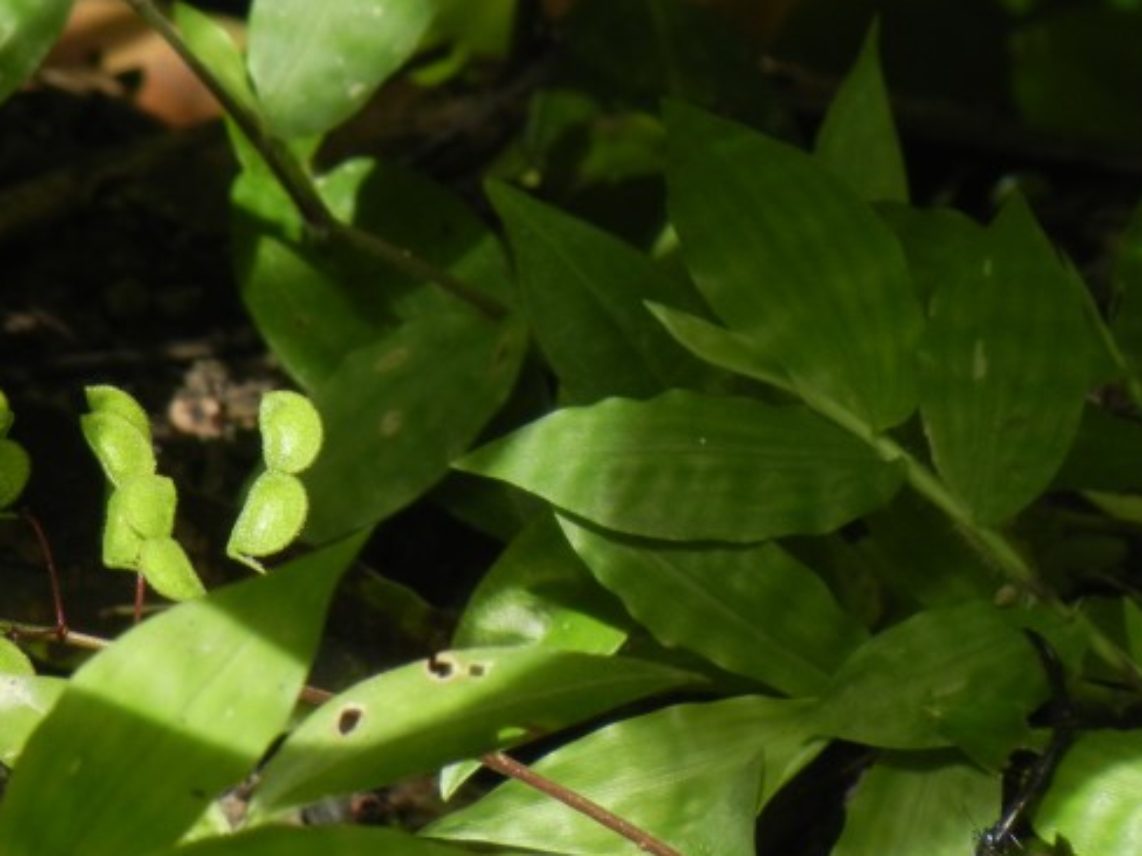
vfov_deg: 2.4
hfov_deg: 3.2
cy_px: 278
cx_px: 800
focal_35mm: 629
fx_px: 20751
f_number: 5.6
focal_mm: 54
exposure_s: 1/229
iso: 160
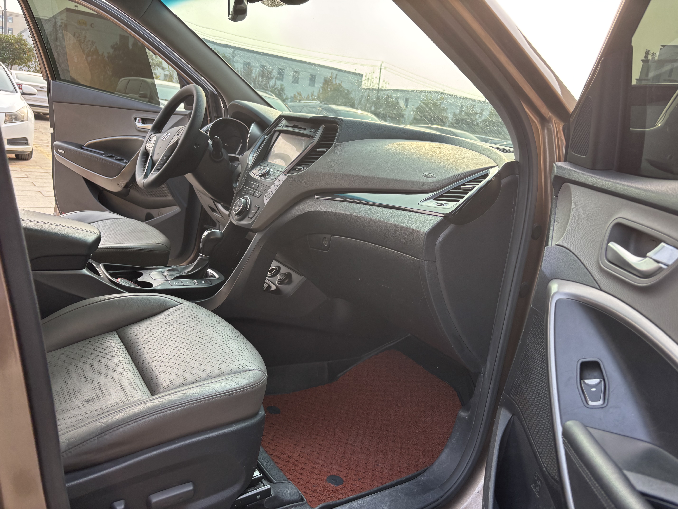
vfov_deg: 53.1
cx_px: 339
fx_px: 509
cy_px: 254
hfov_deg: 67.3
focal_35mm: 26
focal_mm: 5.96
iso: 40
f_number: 1.6
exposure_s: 1/177
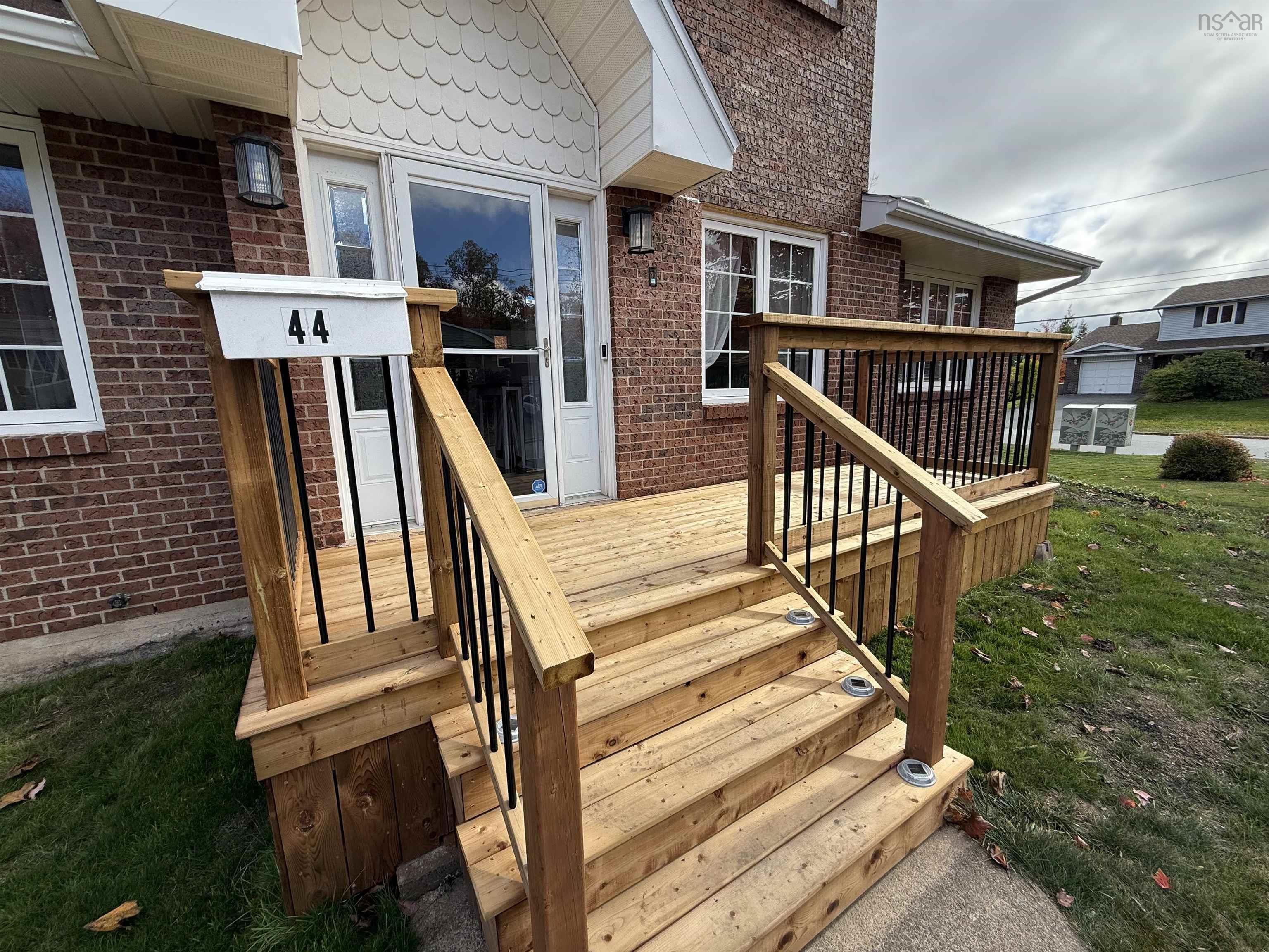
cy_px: 476
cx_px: 634
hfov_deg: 102.1
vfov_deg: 85.7
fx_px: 513
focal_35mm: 14
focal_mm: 2.22
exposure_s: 1/914
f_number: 2.2
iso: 50
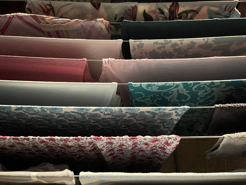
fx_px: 185
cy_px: 92
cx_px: 123
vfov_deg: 53.1
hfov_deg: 67.3
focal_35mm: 26
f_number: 1.6
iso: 5000
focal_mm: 5.1
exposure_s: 1/30
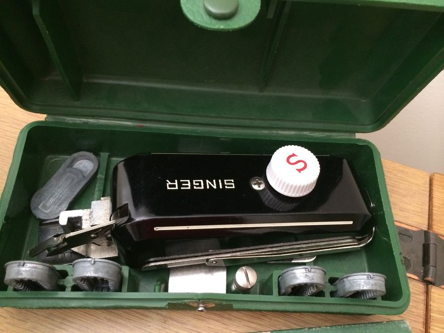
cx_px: 222
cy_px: 166
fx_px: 385
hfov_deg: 60.0
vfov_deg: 46.8
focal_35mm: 30
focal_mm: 4.12
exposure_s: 1/15
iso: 320
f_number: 2.2
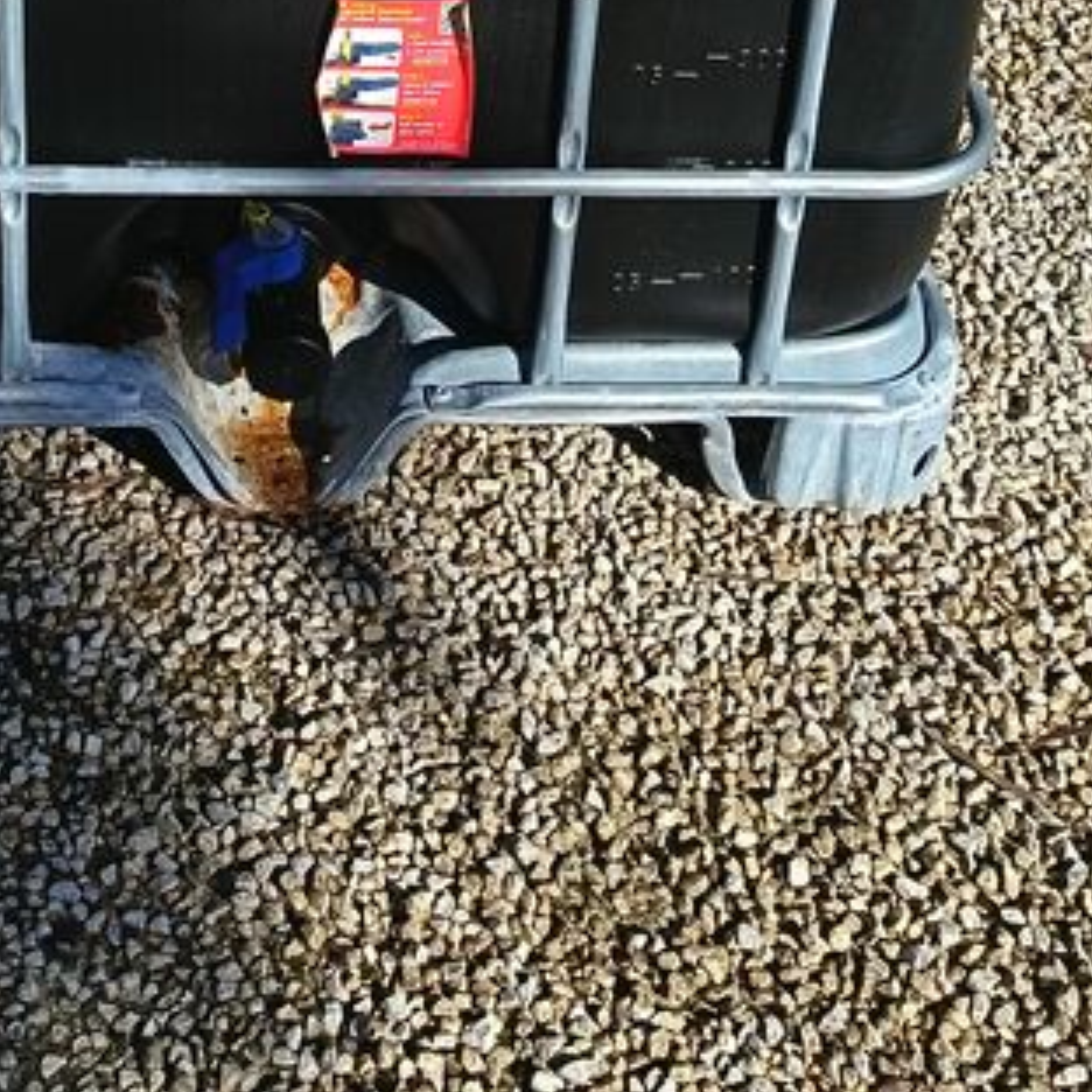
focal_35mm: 68
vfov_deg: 23.4
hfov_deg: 25.0
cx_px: 242
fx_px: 2427
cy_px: -178
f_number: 1.75
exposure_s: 1/831
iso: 100
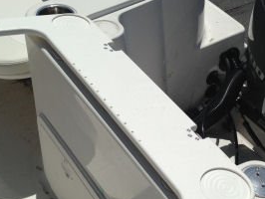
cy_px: 104
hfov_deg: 30.8
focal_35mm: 62
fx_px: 475
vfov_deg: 23.7
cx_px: 189
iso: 50
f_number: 2.4
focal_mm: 4.12
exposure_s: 1/6024
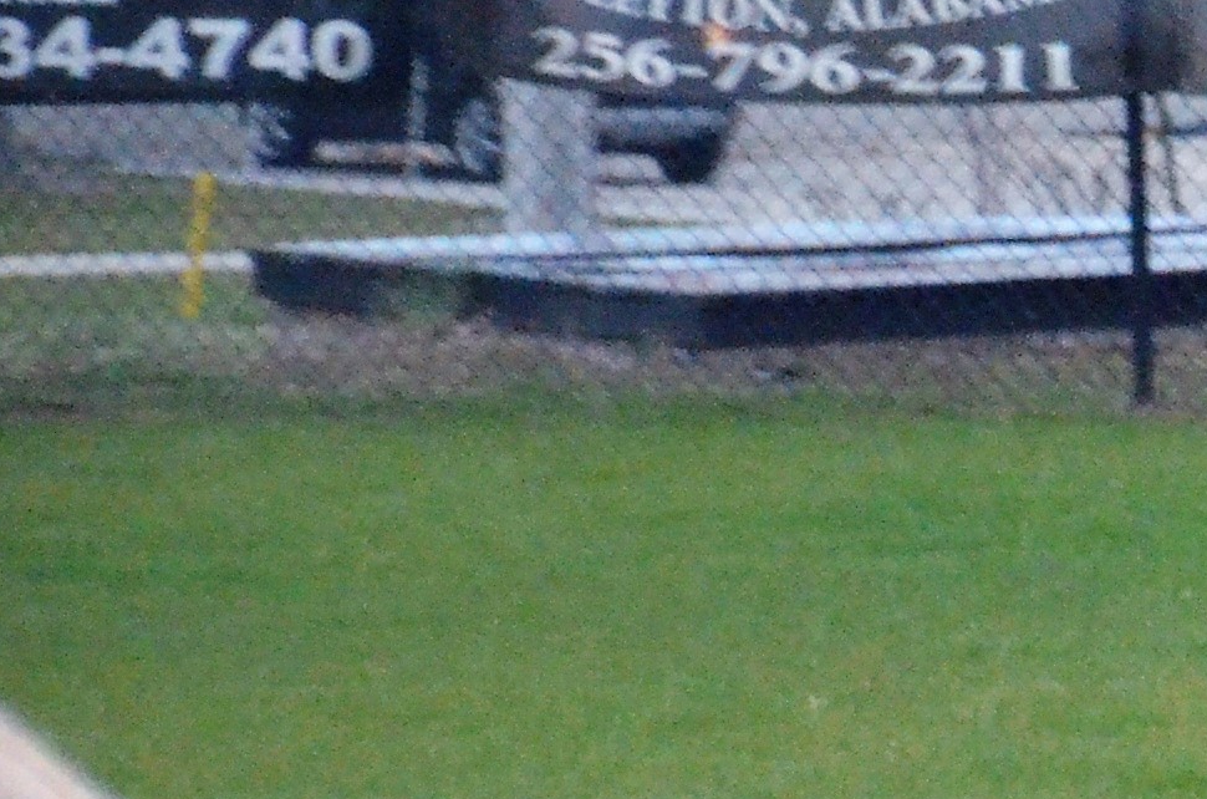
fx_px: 26779
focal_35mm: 801
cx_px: 3025
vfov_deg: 1.7
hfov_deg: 2.6
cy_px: 1134
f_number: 6.3
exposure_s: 1/640
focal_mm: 105
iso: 4000
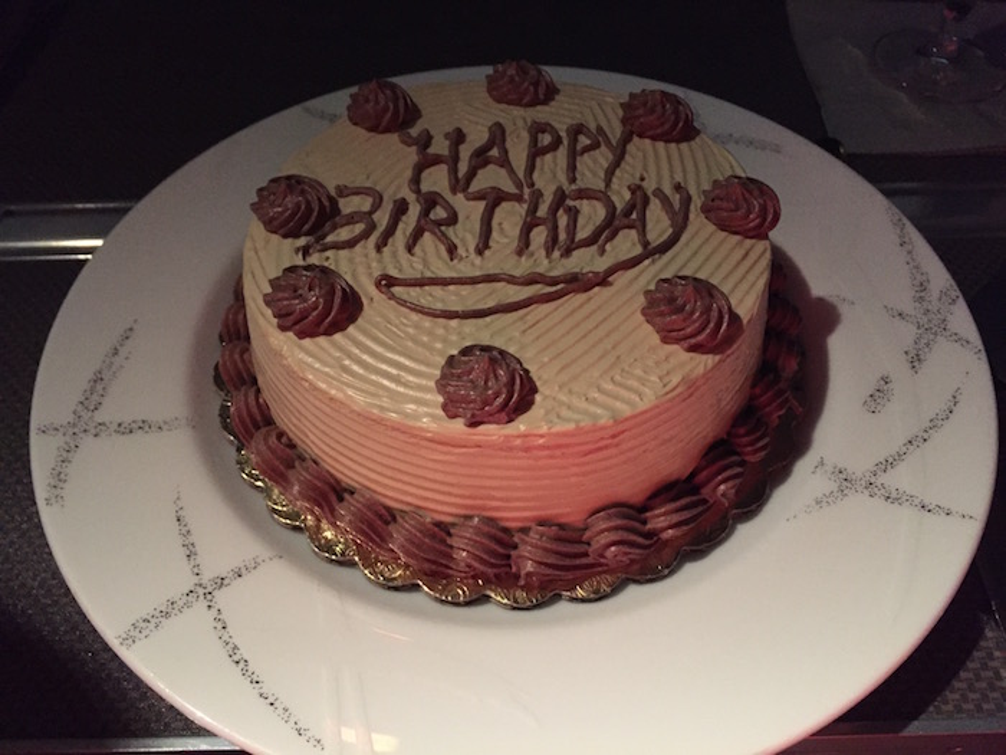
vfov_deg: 48.2
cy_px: 378
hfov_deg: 61.7
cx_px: 503
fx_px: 843
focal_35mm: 29
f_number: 2.2
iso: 400
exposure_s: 1/15
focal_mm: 4.15
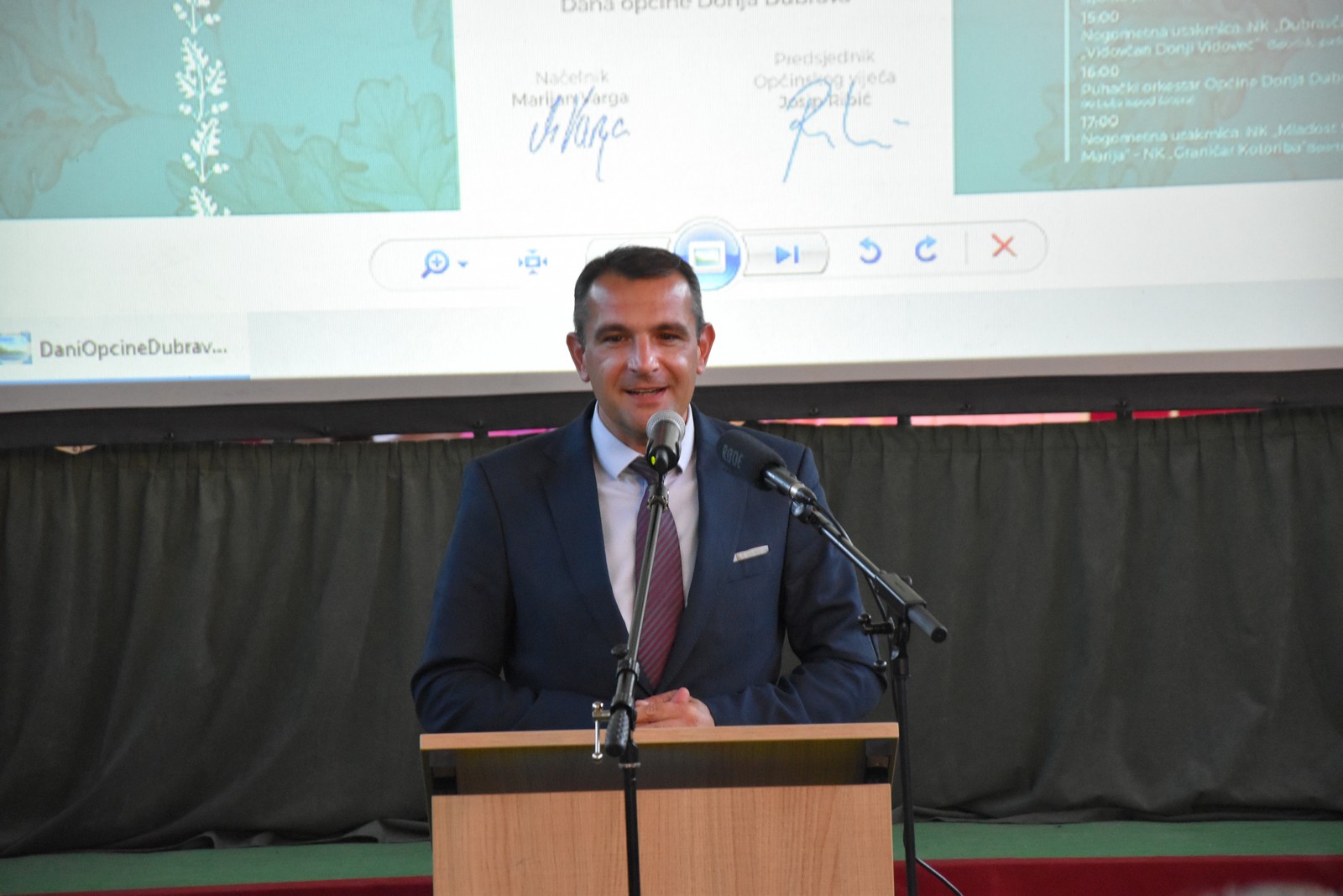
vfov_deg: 8.7
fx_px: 5876
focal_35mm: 158
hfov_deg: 13.0
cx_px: 672
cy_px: 448
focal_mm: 105
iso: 3200
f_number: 5.6
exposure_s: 1/100
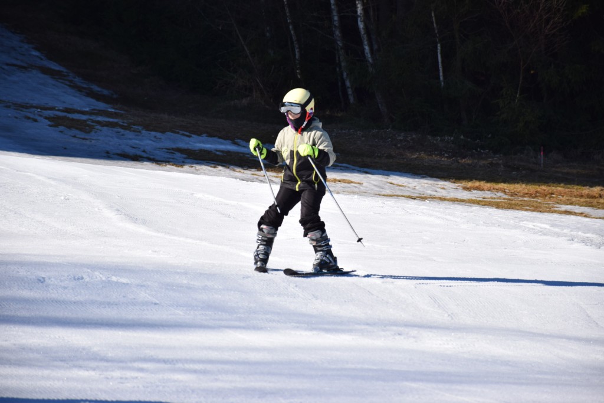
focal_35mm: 210
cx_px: 302
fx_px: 3524
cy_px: 202
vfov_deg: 6.5
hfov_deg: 9.8
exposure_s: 1/800
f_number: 7.1
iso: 200
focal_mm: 140
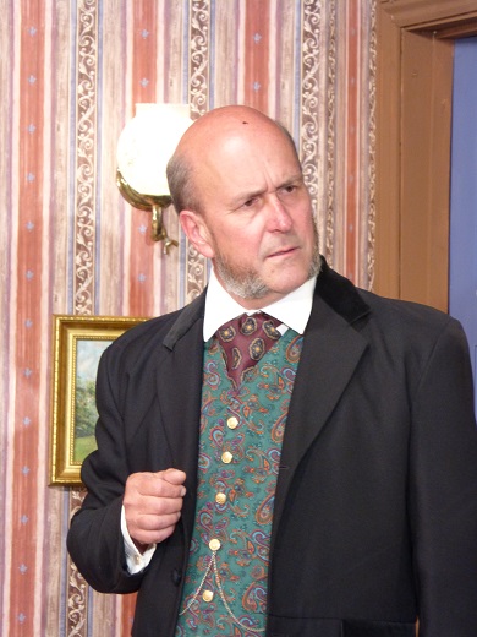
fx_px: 10032
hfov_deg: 2.7
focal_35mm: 546
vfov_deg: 3.6
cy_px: 318
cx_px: 238
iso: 400
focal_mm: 98.2
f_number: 5
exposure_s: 1/20
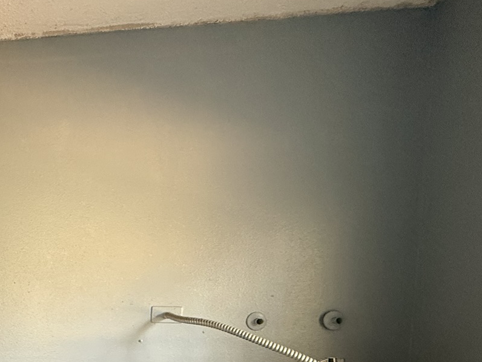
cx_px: -1
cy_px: 341
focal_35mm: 36
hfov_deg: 43.8
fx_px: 501
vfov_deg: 36.6
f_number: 2.2
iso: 500
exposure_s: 1/60
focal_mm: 2.22
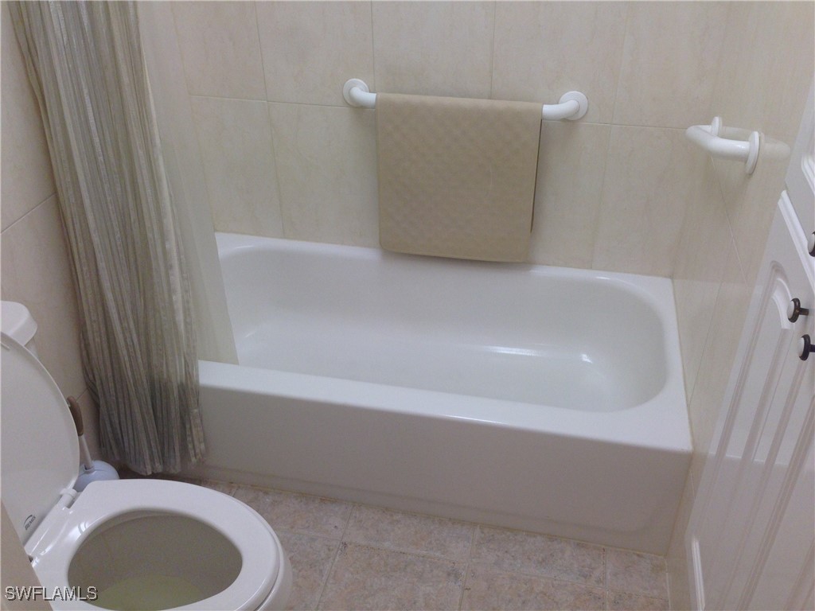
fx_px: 777
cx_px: 408
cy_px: 306
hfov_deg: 55.4
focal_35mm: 33
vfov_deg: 42.9
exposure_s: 1/120
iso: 80
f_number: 2.4
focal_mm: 4.12
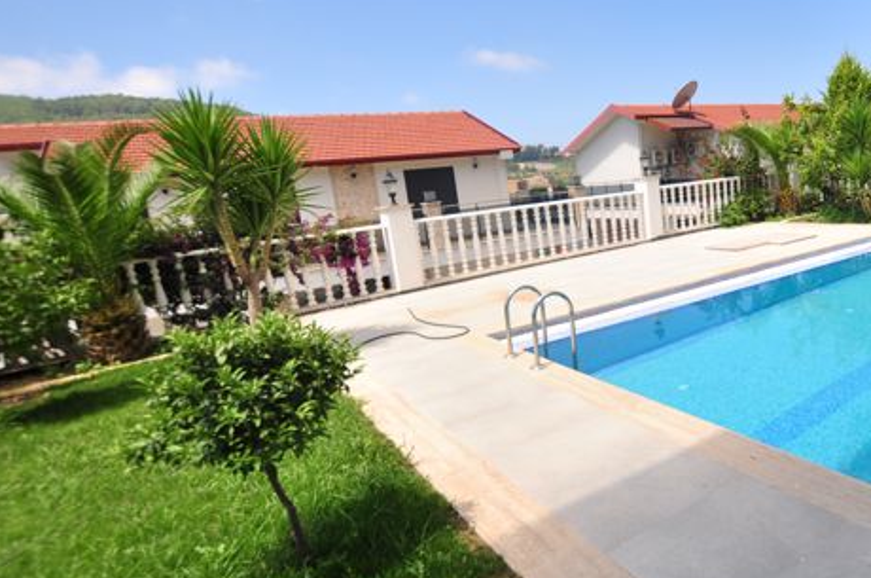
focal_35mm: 23
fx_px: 555
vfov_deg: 54.9
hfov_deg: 72.1
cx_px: 630
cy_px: 282
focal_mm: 10
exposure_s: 1/1250
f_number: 4.5
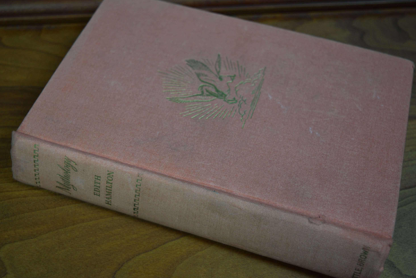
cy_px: 139
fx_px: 618
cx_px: 208
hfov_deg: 37.2
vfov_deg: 25.3
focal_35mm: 54
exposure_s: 1/60
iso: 500
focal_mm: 35
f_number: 4.5
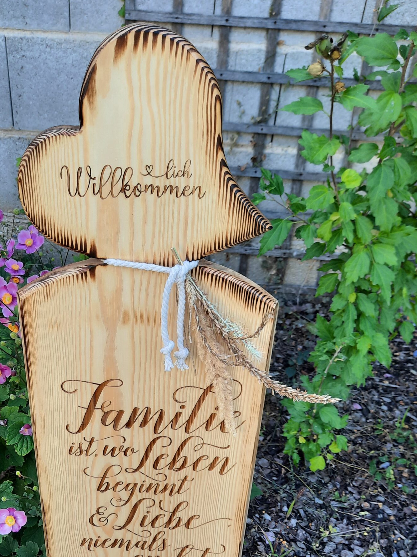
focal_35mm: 36
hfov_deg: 39.3
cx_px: 148
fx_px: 578
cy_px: 390
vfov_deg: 50.0
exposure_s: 1/60
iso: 40
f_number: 2
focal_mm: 4.6
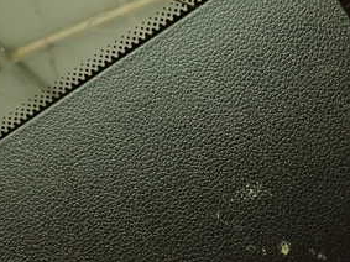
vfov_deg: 27.0
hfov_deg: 35.5
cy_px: 206
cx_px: 257
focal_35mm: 53
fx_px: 536
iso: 500
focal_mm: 4.5
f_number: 2
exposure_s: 1/30
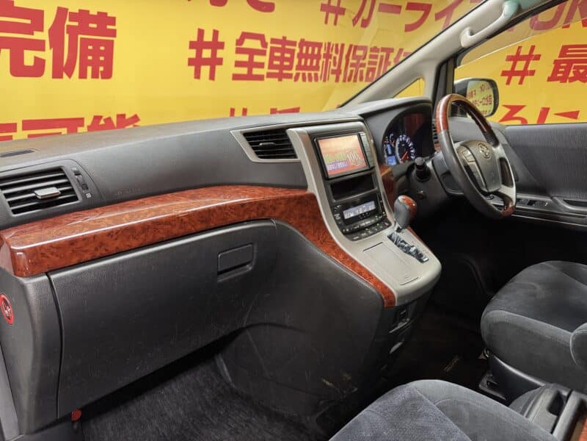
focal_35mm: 24
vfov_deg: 56.8
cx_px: 294
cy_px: 220
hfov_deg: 71.6
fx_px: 407
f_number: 1.78
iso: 200
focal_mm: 6.76
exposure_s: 1/50
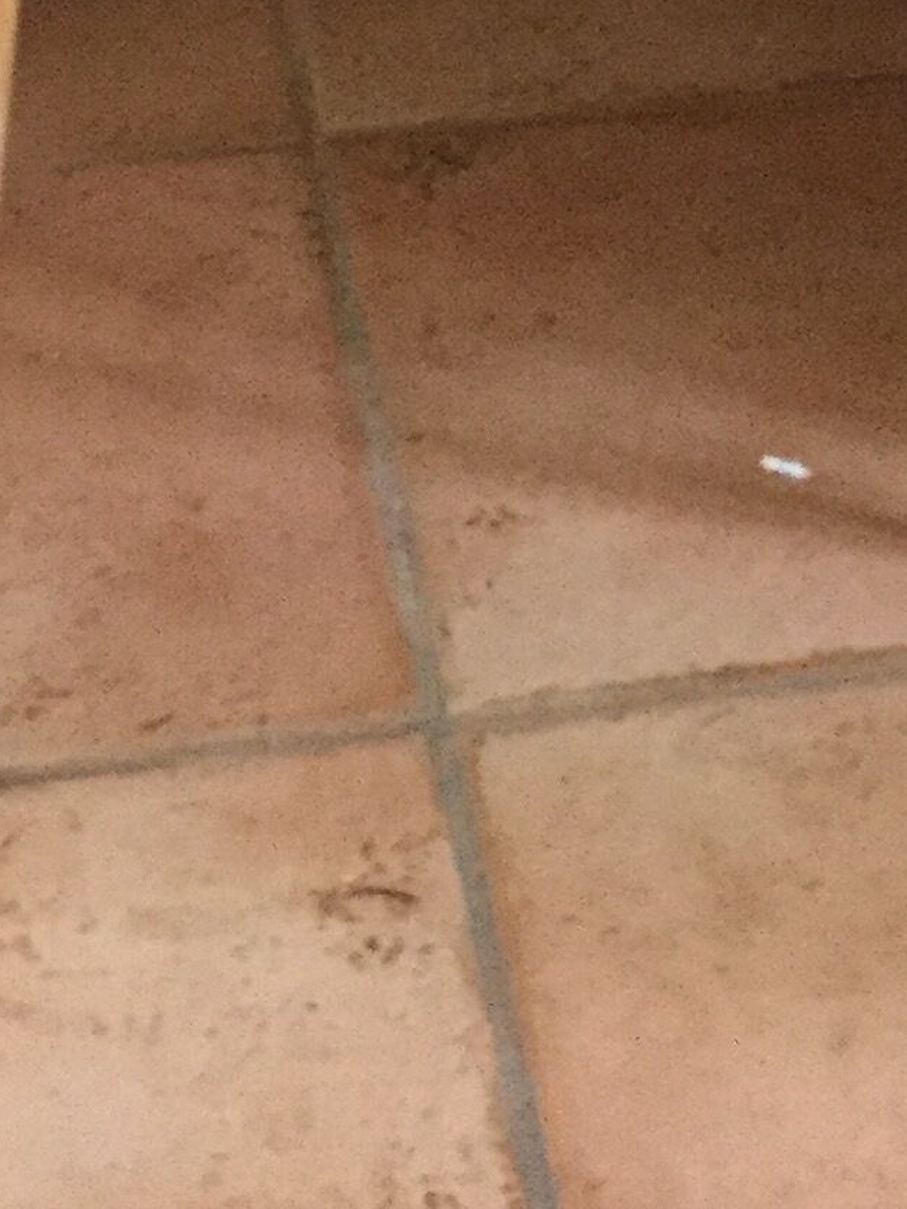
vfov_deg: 14.6
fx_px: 4193
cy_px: -902
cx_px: 749
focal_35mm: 120
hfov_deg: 12.3
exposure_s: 1/17
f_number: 2.4
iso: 250
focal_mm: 3.3
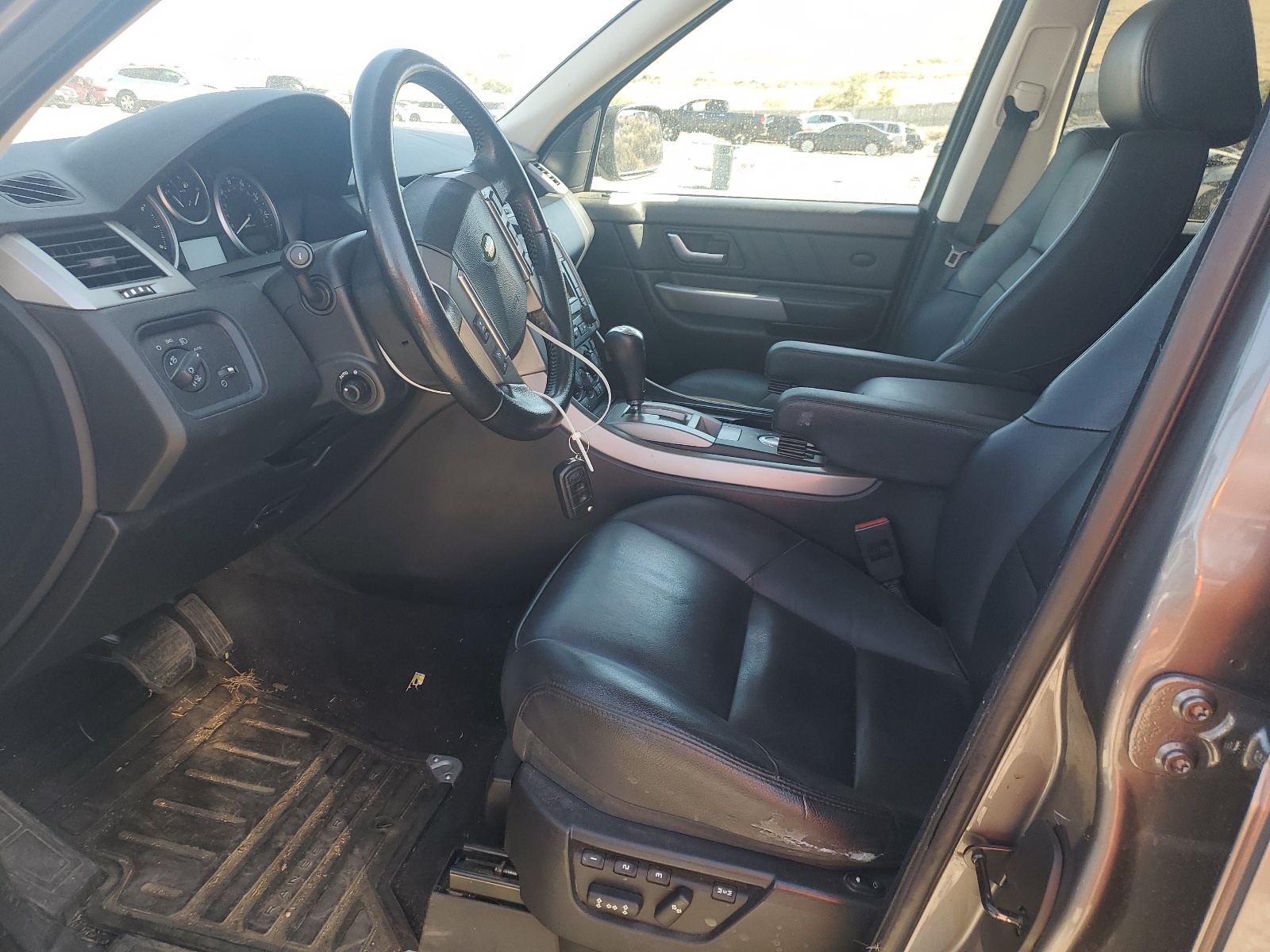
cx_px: 635
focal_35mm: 26
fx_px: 954
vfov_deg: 53.1
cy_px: 476
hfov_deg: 67.3
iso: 50
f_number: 1.5
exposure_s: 1/250
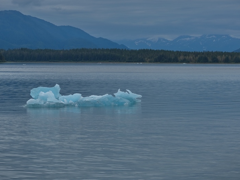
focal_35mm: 152
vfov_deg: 9.8
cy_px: 76
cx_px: 120
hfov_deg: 13.0
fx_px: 1054
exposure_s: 1/320
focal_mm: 86
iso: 100
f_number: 9
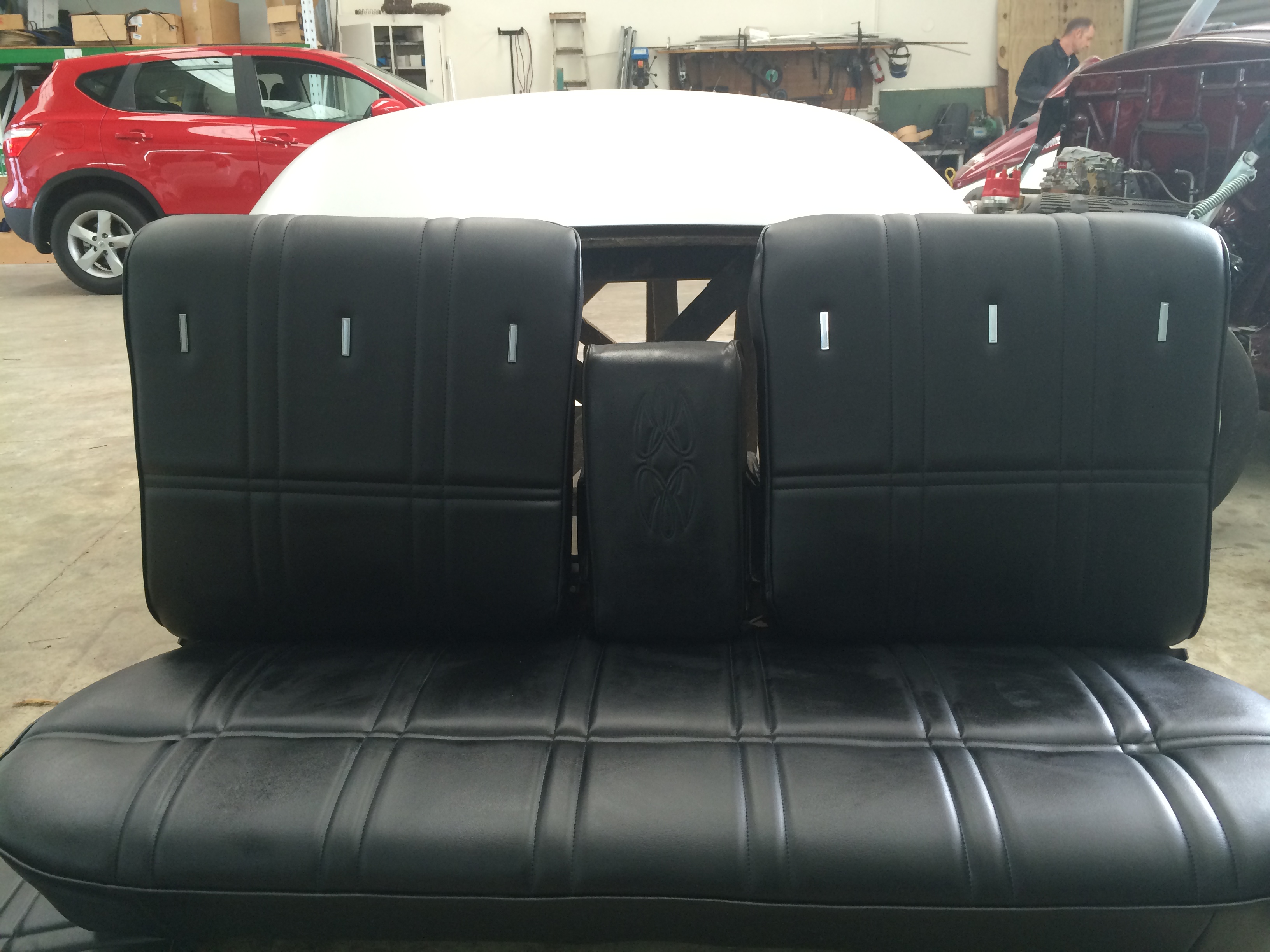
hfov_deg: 60.0
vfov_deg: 46.8
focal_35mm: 30
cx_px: 635
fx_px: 1101
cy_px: 476
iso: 50
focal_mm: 4.12
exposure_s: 1/30
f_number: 2.2
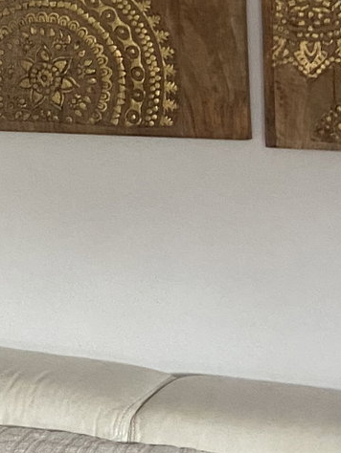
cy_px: -30
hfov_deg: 11.2
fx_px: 1535
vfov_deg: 16.4
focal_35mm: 117
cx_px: -385
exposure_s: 1/60
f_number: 1.8
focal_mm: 4.25
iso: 250
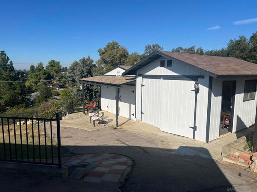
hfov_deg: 67.3
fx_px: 193
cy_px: 96
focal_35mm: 26
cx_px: 128
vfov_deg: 53.0
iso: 50
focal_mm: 5.7
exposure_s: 1/9434
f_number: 1.5
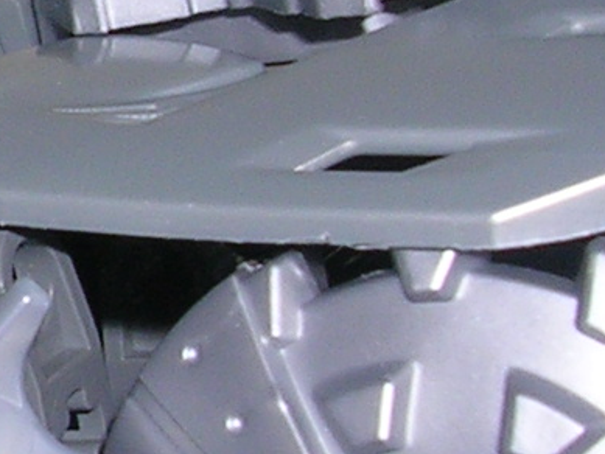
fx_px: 3497
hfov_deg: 9.5
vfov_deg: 7.4
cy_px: 118
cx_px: -369
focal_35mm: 200
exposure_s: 1/60.1
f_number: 5.6
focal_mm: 5.8
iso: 50
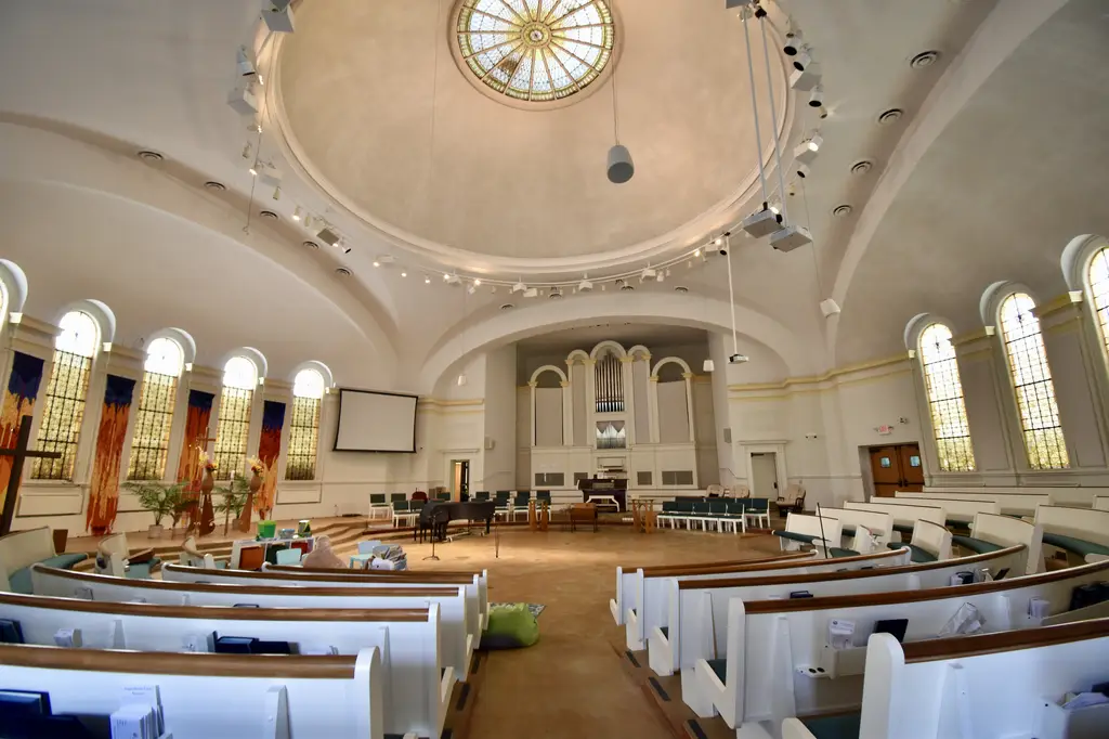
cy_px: 370
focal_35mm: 15
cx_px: 554
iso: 400
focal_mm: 10
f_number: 4.5
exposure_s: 1/15
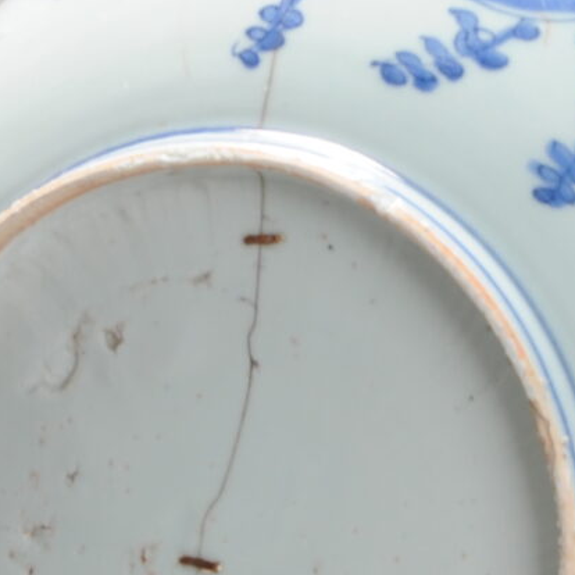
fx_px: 10374
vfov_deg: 3.2
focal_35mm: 552
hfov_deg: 3.2
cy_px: 326
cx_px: -560
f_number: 25
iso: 320
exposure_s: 1/3
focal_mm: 105
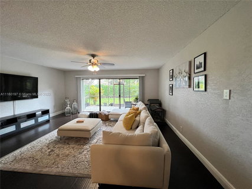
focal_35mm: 13
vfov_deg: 89.9
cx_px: 126
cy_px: 94
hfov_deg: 106.2
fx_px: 95
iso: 200
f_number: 1.8
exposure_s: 1/120
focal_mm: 1.57
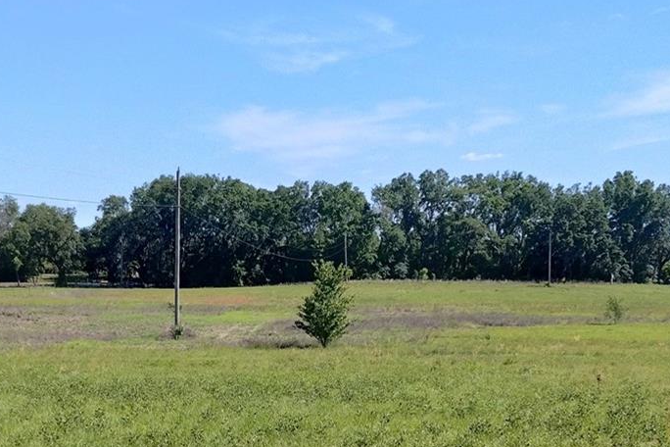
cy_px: 405
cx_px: 250
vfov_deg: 19.6
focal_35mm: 68
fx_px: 1265
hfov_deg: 29.5
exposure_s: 1/498
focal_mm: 4.27
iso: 100
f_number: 1.8
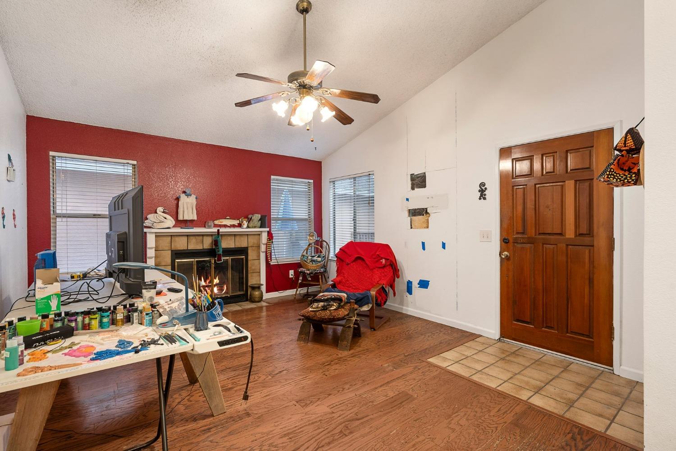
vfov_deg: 73.7
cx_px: 338
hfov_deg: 96.8
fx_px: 300
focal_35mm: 16
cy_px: 226
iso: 320
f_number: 8
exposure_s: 1/4
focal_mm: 16
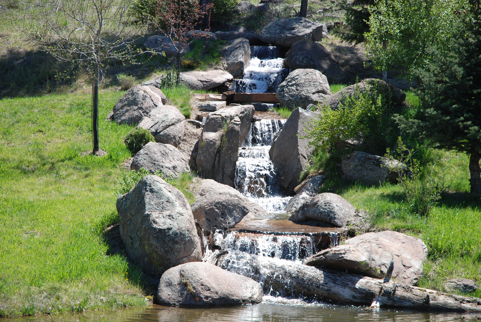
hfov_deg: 19.4
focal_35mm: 105
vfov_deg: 13.1
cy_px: 161
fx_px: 1405
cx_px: 240
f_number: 5
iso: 200
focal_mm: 70
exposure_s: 1/400
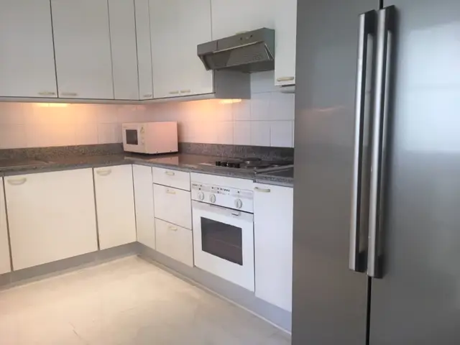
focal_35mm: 29
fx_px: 385
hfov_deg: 61.7
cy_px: 172
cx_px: 230
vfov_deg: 48.2
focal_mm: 4.15
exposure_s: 1/33
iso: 32
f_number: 2.2
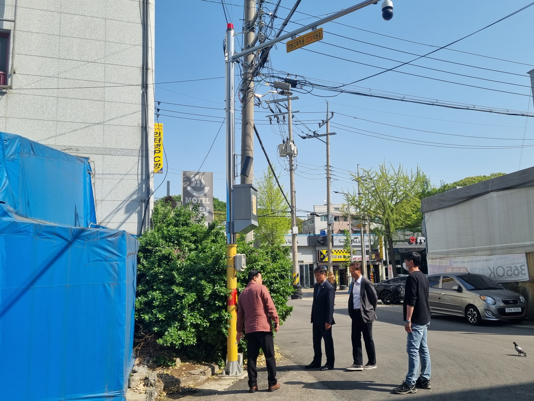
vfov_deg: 53.1
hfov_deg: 67.3
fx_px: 401
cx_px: 267
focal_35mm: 26
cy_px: 200
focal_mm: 5.4
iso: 50
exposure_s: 1/2856
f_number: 1.8
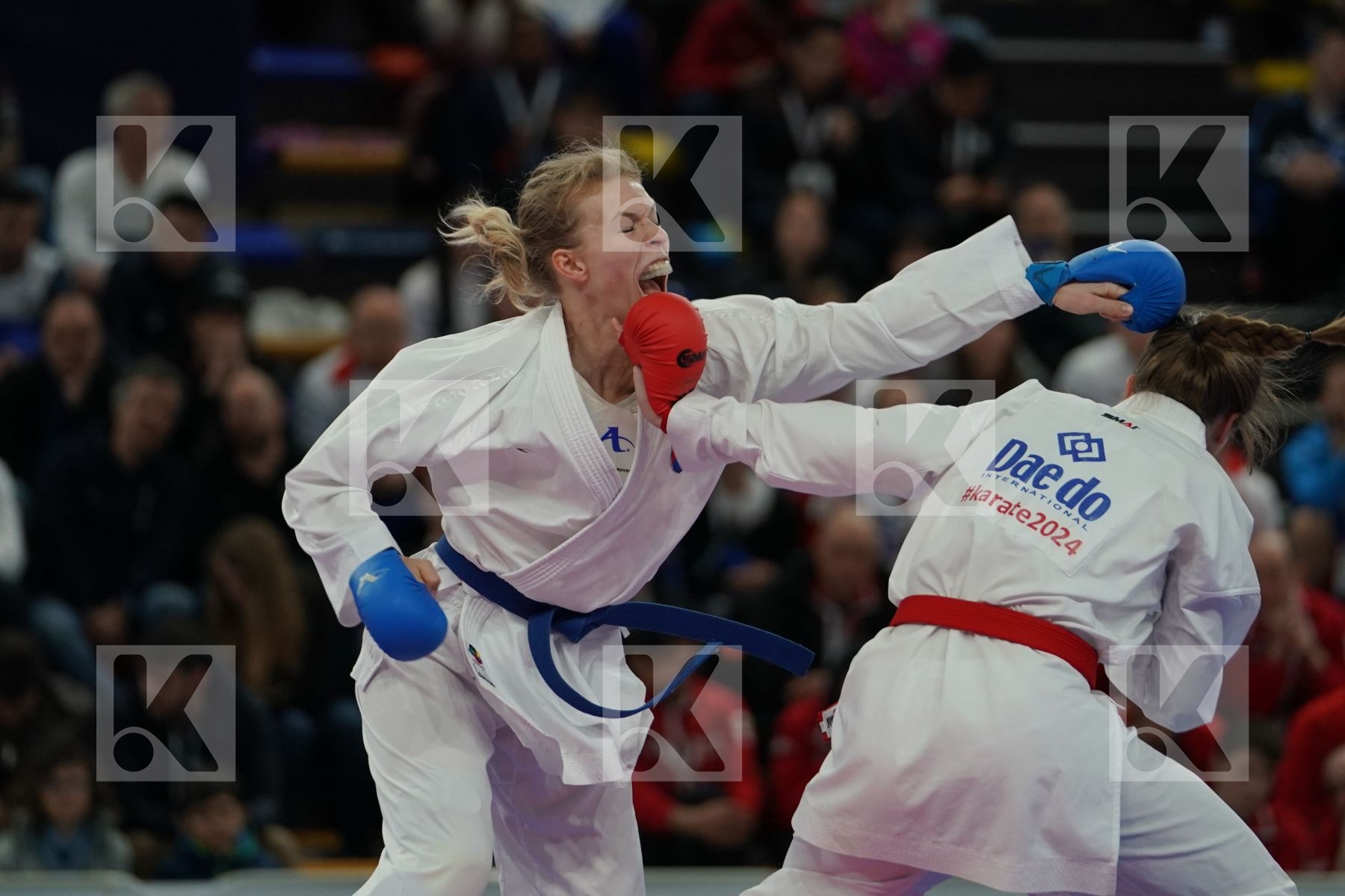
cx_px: 672
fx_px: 9863
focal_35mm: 264
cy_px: 448
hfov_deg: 7.8
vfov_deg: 5.2
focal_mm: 176
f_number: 2.8
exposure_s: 1/1000
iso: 1250
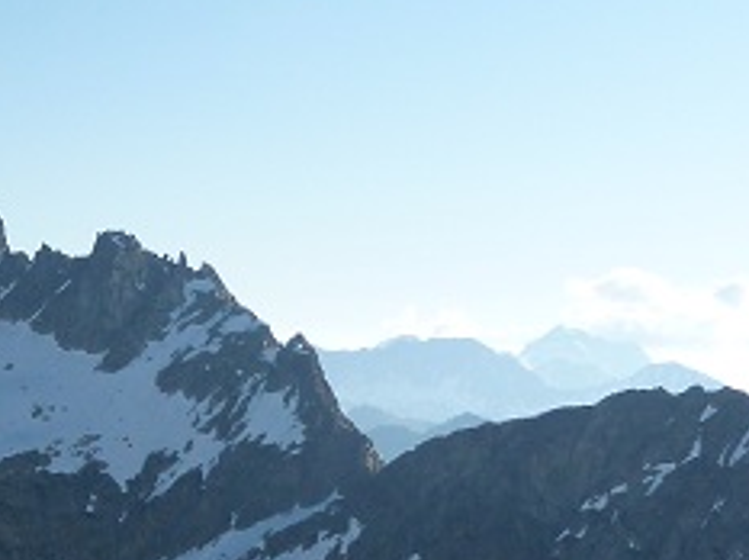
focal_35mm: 104
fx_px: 2247
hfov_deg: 17.1
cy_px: 280
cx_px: -366
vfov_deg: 14.2
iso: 80
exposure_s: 1/160
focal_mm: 5
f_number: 4
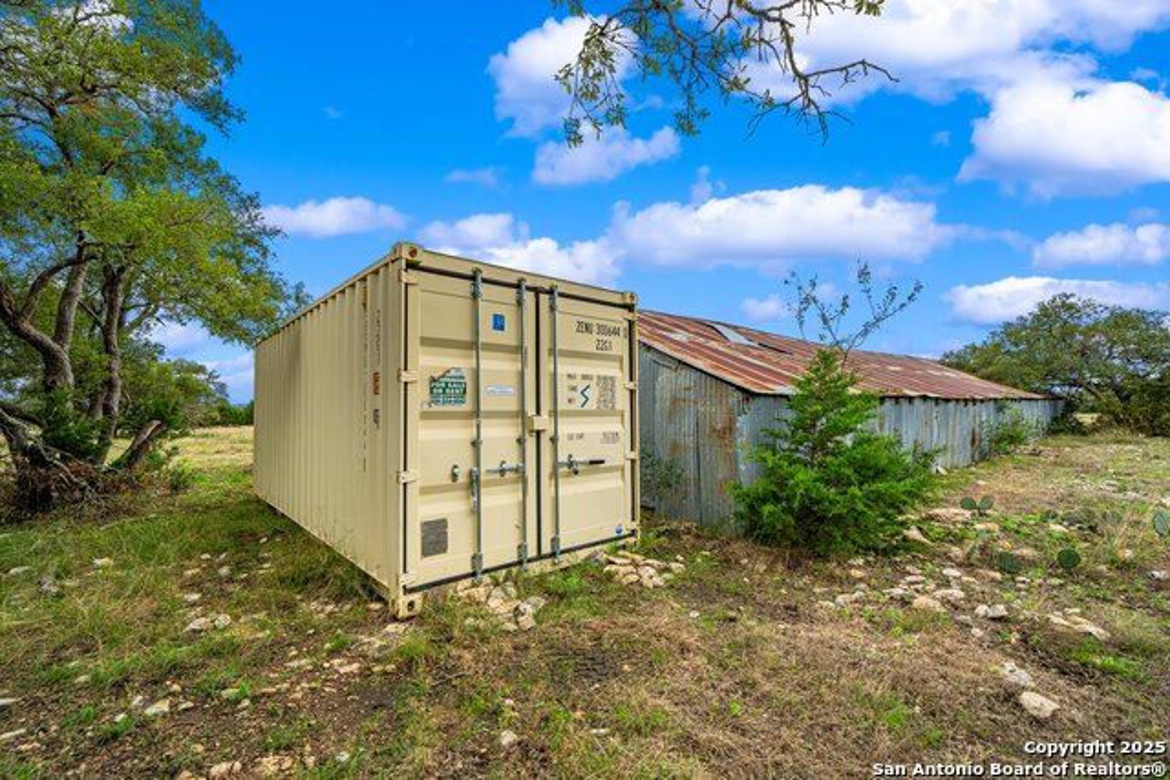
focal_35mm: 15
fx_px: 488
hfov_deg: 100.4
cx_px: 585
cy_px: 390
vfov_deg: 77.4
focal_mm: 15
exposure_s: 1/250
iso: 100
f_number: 7.1
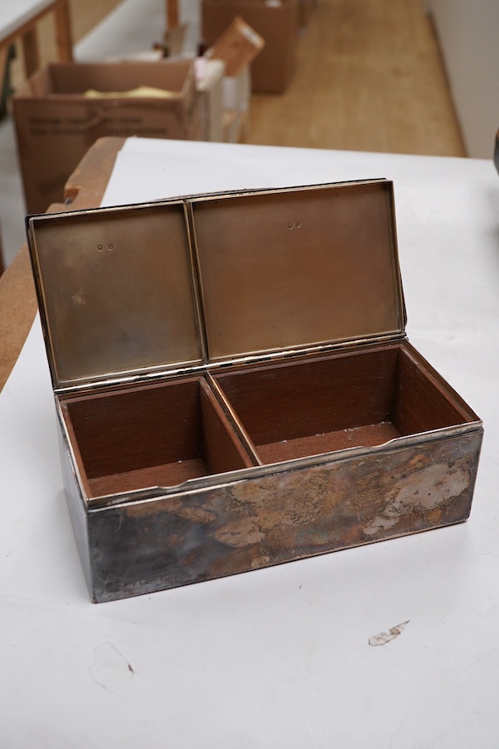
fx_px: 936
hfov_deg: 29.9
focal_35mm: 45
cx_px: 250
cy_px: 374
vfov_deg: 43.6
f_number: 11
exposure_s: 1/125
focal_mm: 30
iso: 1250
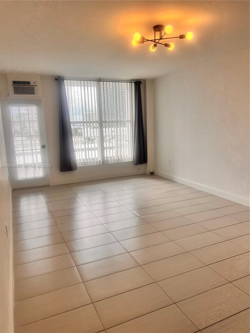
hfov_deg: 53.1
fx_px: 250
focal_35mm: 26
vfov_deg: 67.3
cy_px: 166
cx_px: 125
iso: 50
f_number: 1.5
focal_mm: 5.7
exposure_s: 1/544
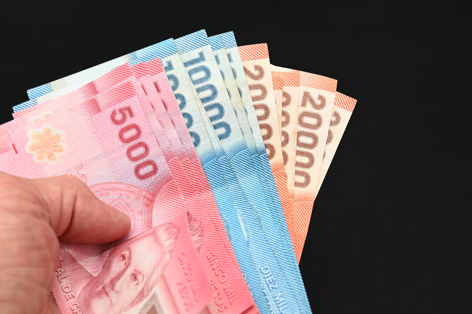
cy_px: 157
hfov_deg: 32.4
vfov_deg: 21.9
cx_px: 236
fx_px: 812
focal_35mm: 62
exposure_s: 1/160
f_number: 7.1
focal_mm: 62
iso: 800
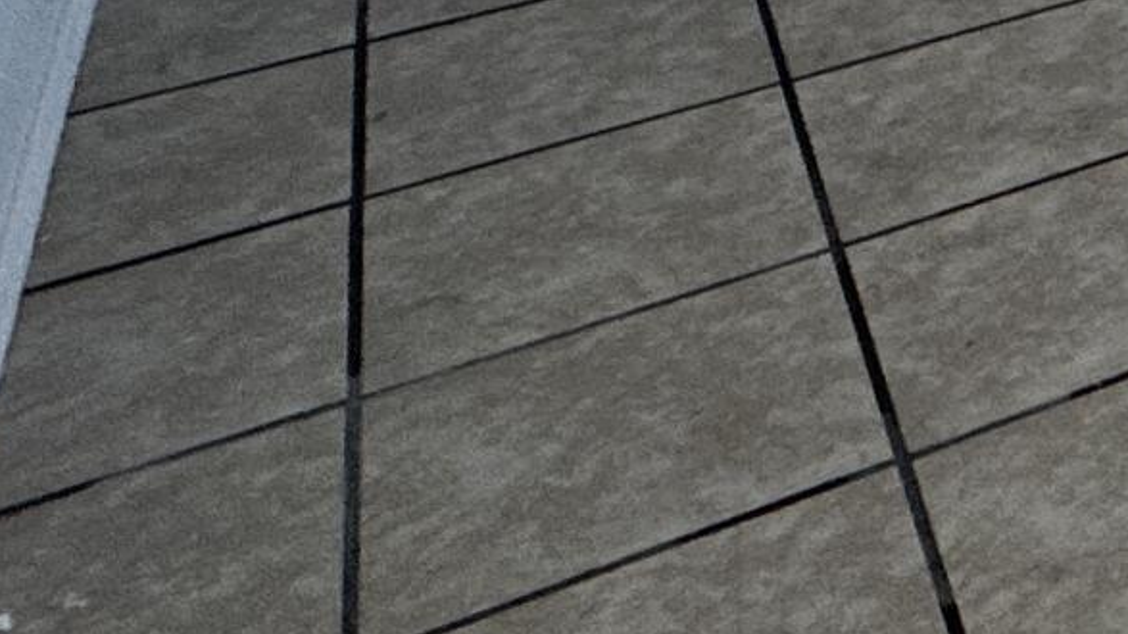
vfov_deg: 11.4
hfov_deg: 18.3
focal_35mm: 78
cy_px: -1103
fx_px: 2333
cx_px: 2248
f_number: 2.2
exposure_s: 1/120
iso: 64
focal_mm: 2.22
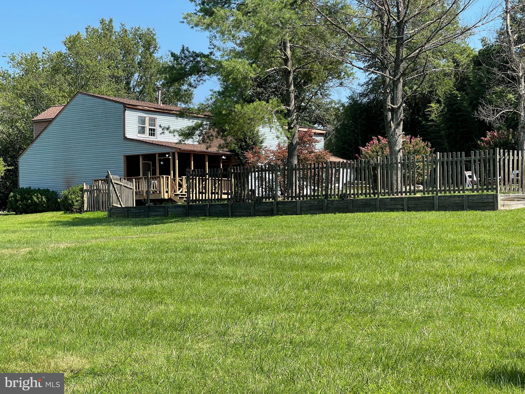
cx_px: 262
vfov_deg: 22.9
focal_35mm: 64
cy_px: 197
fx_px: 971
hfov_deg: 30.3
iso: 20
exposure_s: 1/550
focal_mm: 7.5
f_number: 2.2
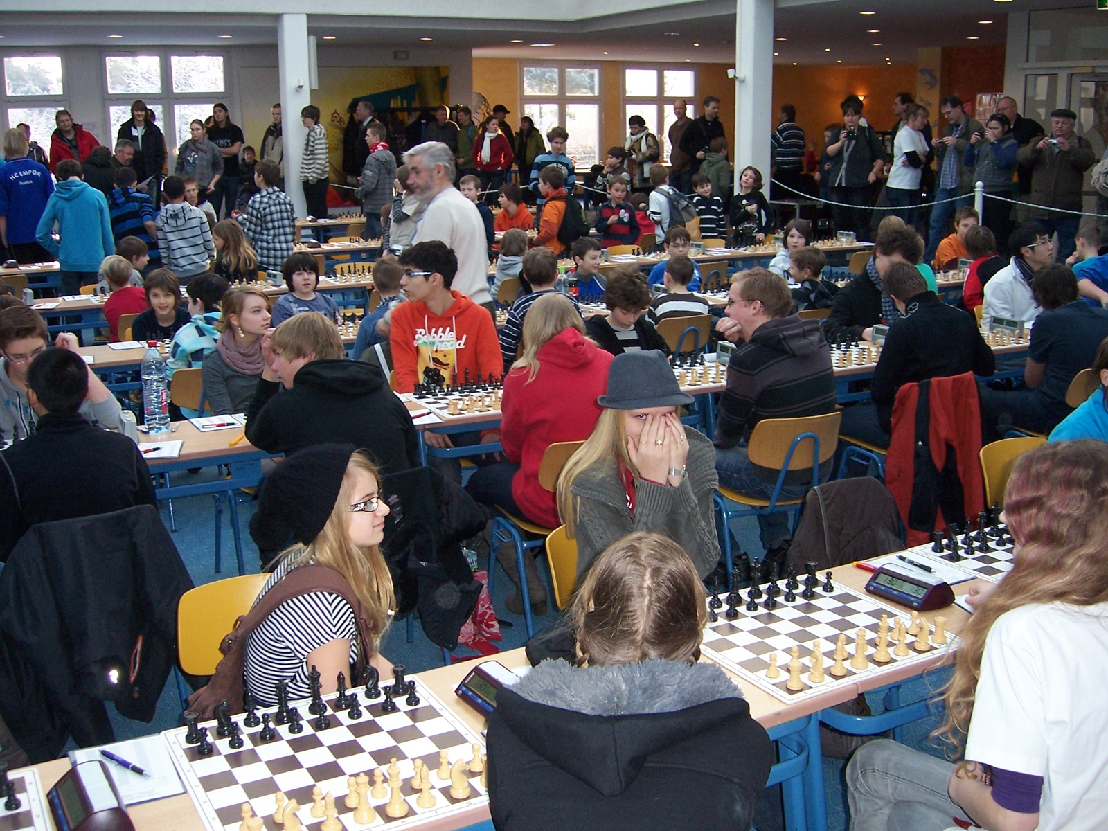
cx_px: 554
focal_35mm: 36
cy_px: 416
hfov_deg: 51.4
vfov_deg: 39.7
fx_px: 1152
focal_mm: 6
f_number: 3
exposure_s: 1/60
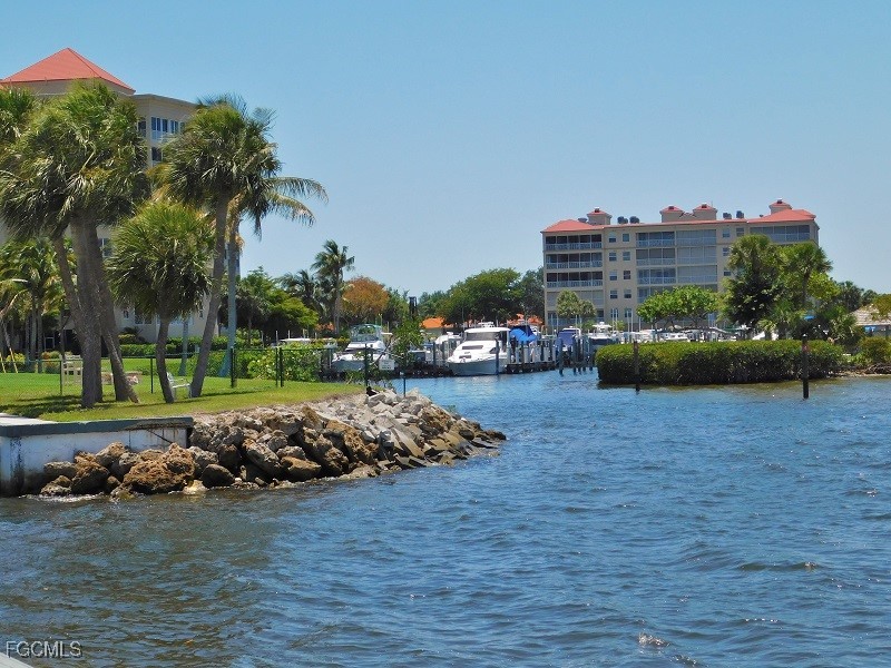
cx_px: 446
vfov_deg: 20.7
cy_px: 334
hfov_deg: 27.4
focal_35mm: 71
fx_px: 1828
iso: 125
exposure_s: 1/1000
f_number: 4.3
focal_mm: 12.6
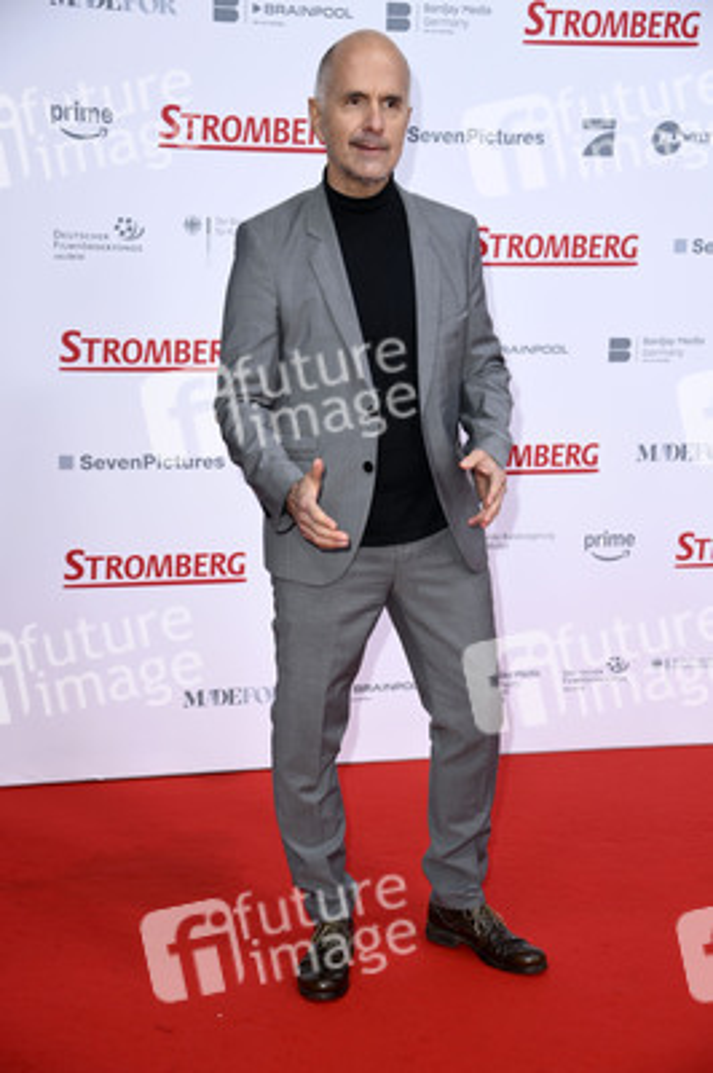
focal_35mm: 62
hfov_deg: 21.9
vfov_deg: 32.4
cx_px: 356
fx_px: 1845
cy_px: 536
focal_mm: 62
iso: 500
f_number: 4.8
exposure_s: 1/250
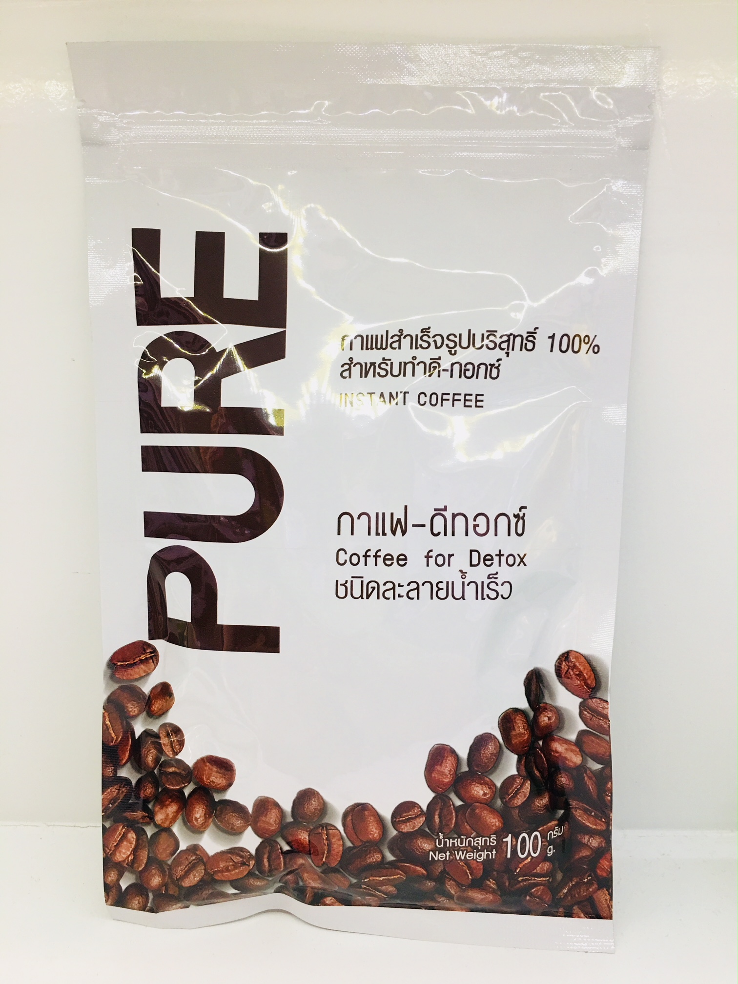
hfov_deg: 48.2
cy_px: 492
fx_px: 824
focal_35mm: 29
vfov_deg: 61.7
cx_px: 369
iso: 64
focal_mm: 4.15
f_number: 2.2
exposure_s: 1/33
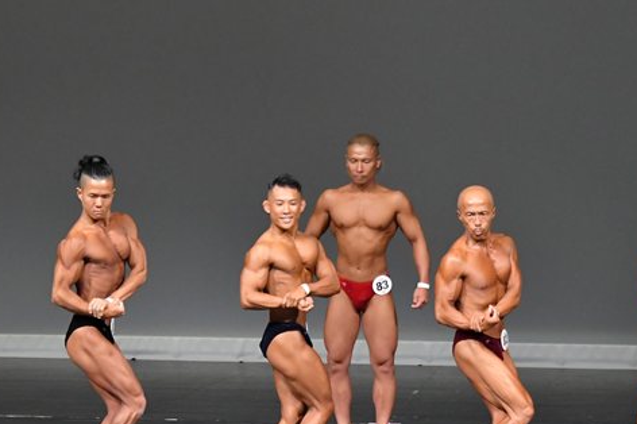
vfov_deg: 4.1
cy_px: 316
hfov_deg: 6.2
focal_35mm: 332
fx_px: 5870
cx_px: 288
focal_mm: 135
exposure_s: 1/400
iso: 5000
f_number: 5.6
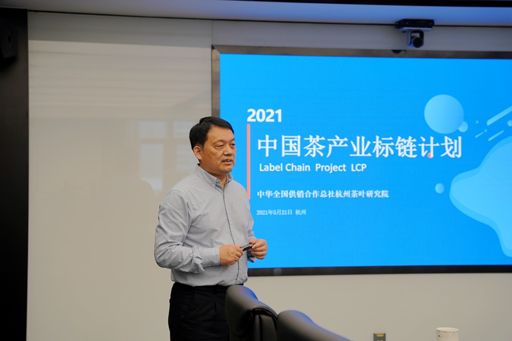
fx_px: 995
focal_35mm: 70
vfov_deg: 19.4
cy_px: 170
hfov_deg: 28.8
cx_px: 256
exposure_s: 1/80
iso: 200
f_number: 4
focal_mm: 70
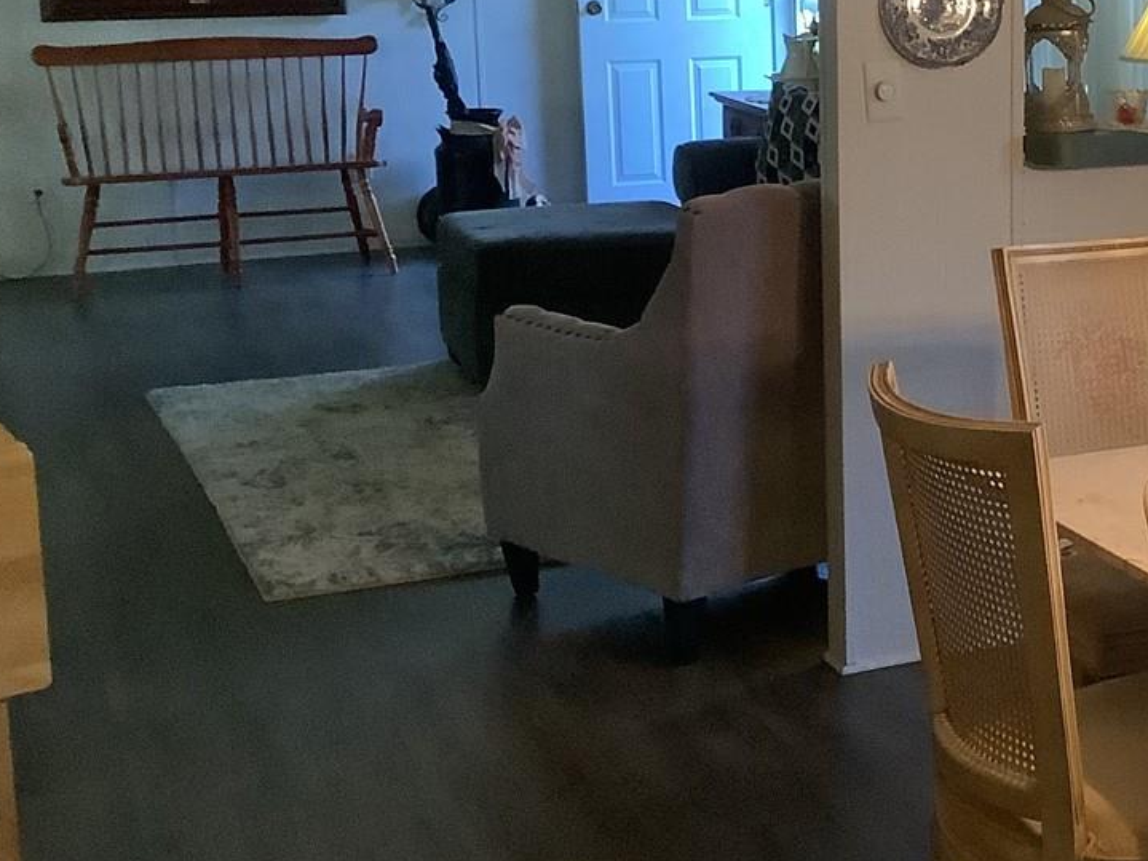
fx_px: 2288
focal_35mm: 69
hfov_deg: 26.8
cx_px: 1126
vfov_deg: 21.2
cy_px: 251
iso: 400
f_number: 2.4
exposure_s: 1/33
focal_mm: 3.3
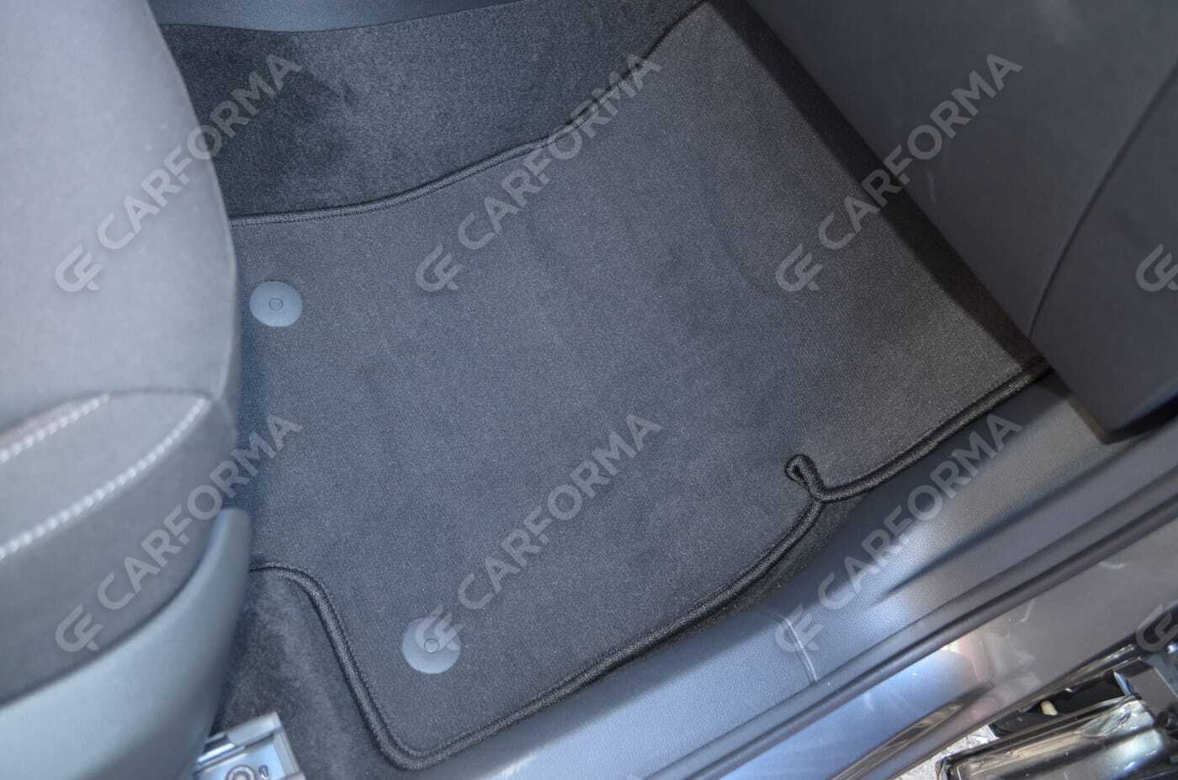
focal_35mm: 30
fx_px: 980
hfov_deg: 62.0
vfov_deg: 43.4
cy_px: 390
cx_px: 589
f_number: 3.8
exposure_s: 1/30
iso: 500
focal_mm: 20
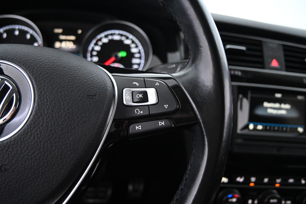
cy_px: 102
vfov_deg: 17.9
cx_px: 152
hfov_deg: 26.7
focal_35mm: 76
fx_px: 646
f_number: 6.3
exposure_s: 1/80
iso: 8000
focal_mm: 50
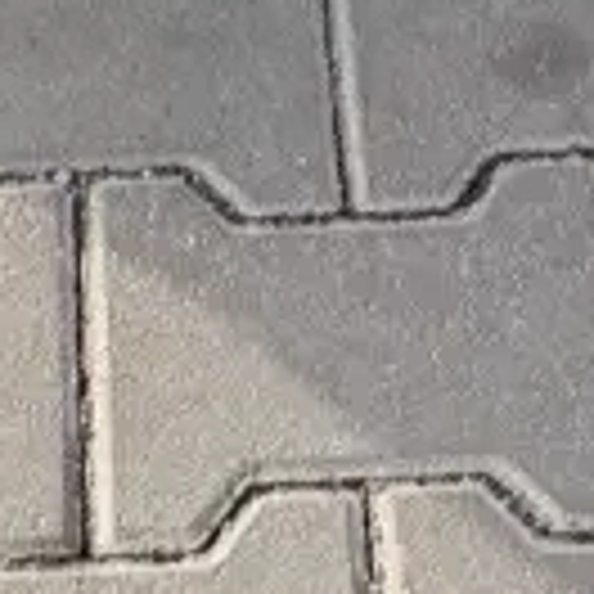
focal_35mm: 215
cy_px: -2322
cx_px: 189
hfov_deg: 8.1
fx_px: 4174
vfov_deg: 5.9
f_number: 1.78
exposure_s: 1/813
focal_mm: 6.76
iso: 100
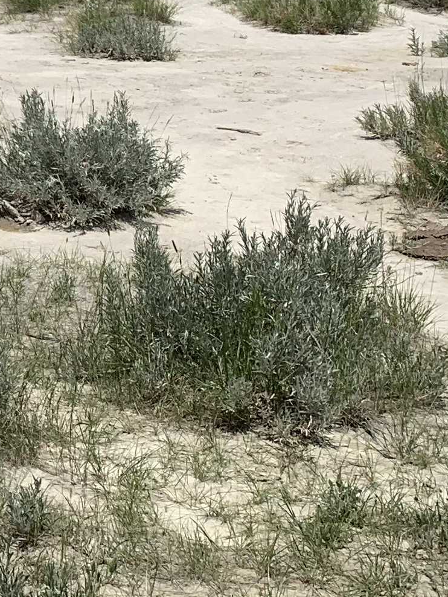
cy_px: -155
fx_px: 1829
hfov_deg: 12.6
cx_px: -395
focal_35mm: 106
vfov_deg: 17.5
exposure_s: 1/3650
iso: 25
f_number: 1.8
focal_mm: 4.25
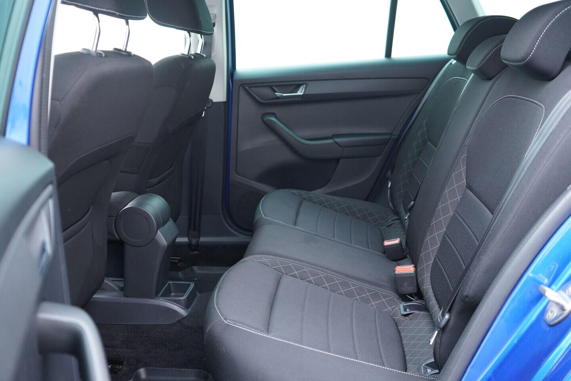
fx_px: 571
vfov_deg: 36.9
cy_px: 190
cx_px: 286
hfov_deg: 53.1
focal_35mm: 36
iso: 800
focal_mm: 24
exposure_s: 1/40
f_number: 2.8
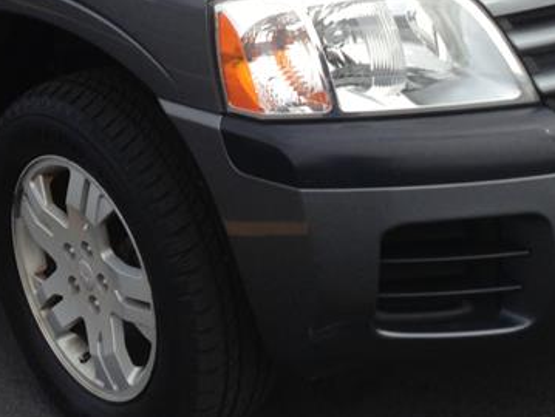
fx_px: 1509
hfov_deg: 20.8
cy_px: -56
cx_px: 178
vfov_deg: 15.3
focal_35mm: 94
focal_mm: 4.13
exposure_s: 1/1022
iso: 50
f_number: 2.4
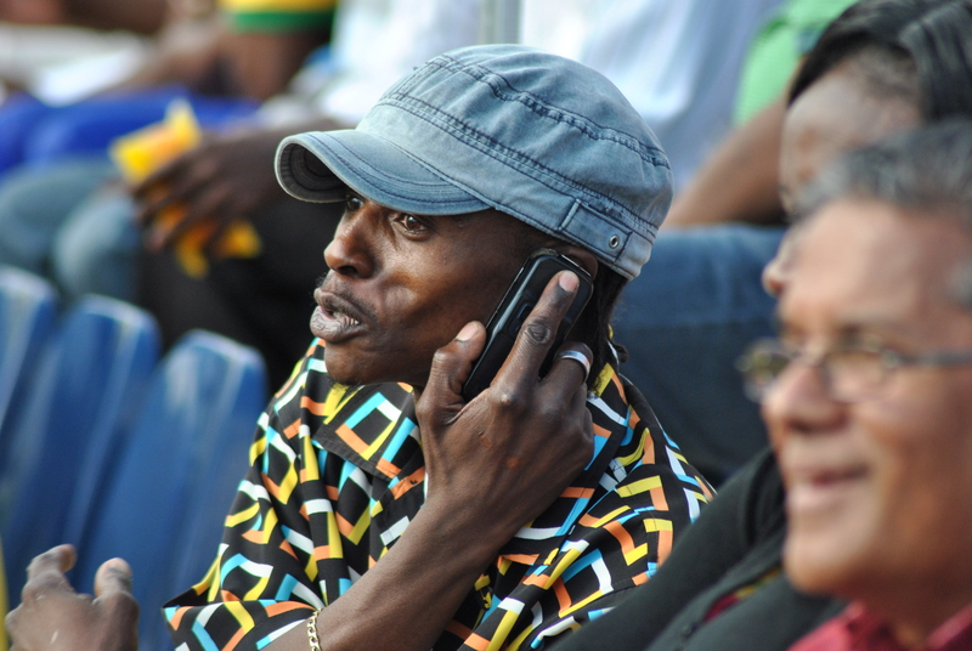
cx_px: 486
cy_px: 326
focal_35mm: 345
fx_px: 9329
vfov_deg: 4.0
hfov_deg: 6.0
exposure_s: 1/500
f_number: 5
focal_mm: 230
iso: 360
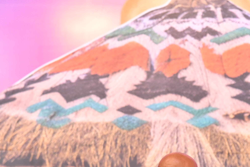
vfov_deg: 5.5
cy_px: 172
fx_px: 1743
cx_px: 171
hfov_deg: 8.2
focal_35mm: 251
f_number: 4.5
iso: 4000
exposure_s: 1/320
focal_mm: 120
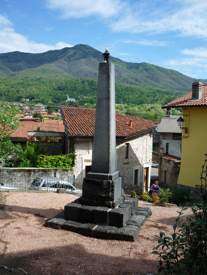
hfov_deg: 42.9
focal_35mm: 33
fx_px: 263
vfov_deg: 55.4
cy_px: 138
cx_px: 104
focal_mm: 5.5
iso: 80
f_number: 2.8
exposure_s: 1/1000
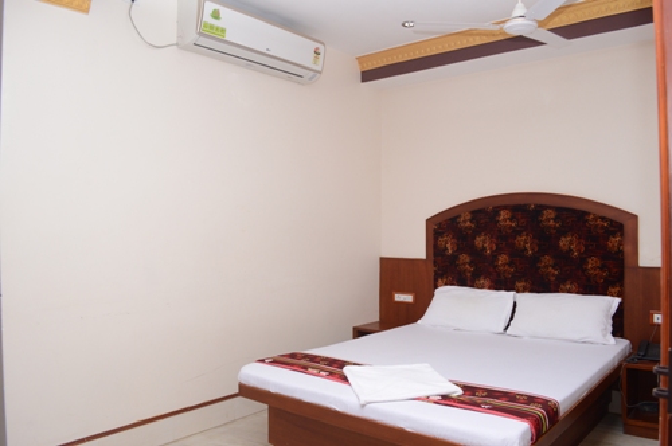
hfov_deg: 67.4
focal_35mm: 27
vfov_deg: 47.8
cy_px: 223
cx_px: 336
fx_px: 503
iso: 400
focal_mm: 18
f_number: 5.6
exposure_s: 1/125
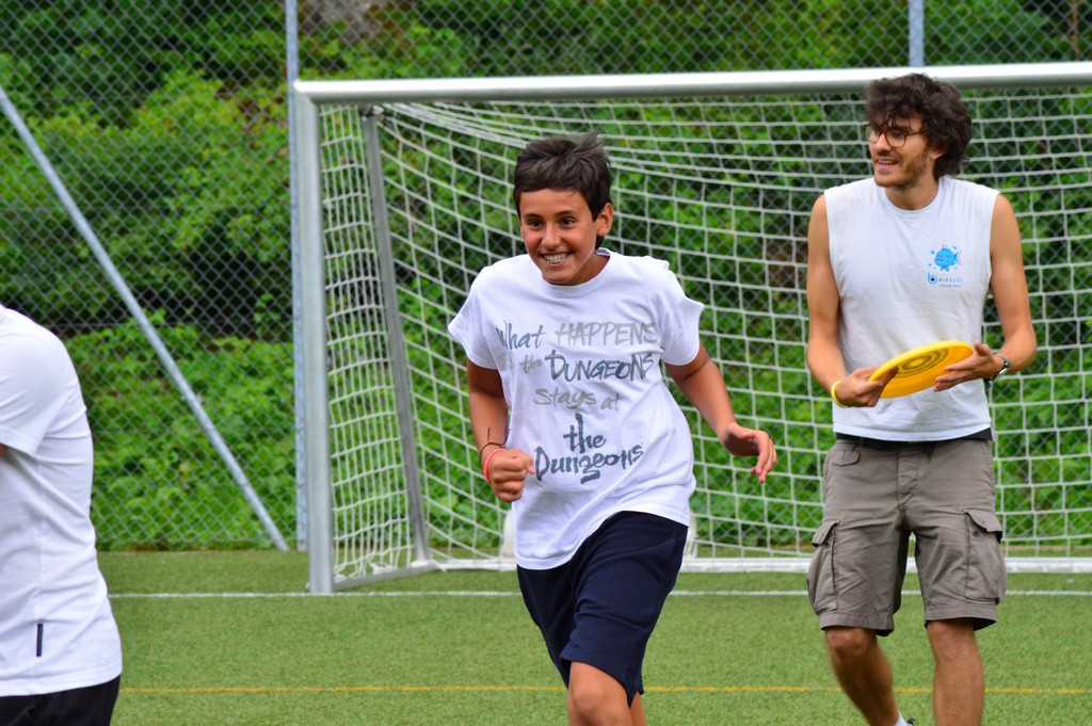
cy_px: 363
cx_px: 546
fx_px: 8183
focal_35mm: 270
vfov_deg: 5.1
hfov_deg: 7.6
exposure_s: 1/320
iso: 800
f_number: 13
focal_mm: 180
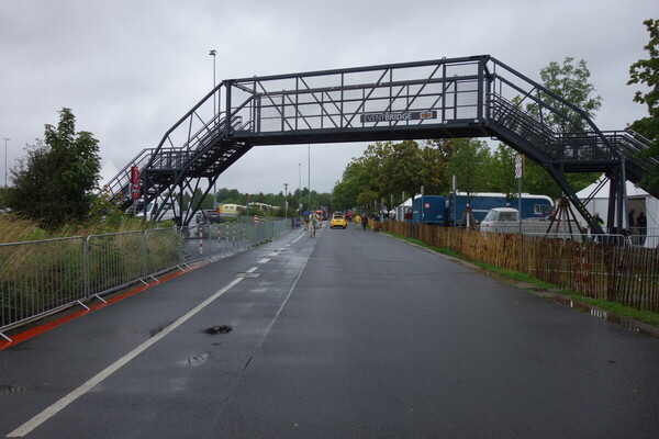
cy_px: 220
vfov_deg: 46.4
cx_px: 330
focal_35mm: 28
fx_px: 513
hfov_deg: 65.5
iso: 200
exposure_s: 1/250
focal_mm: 10.4
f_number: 5.6
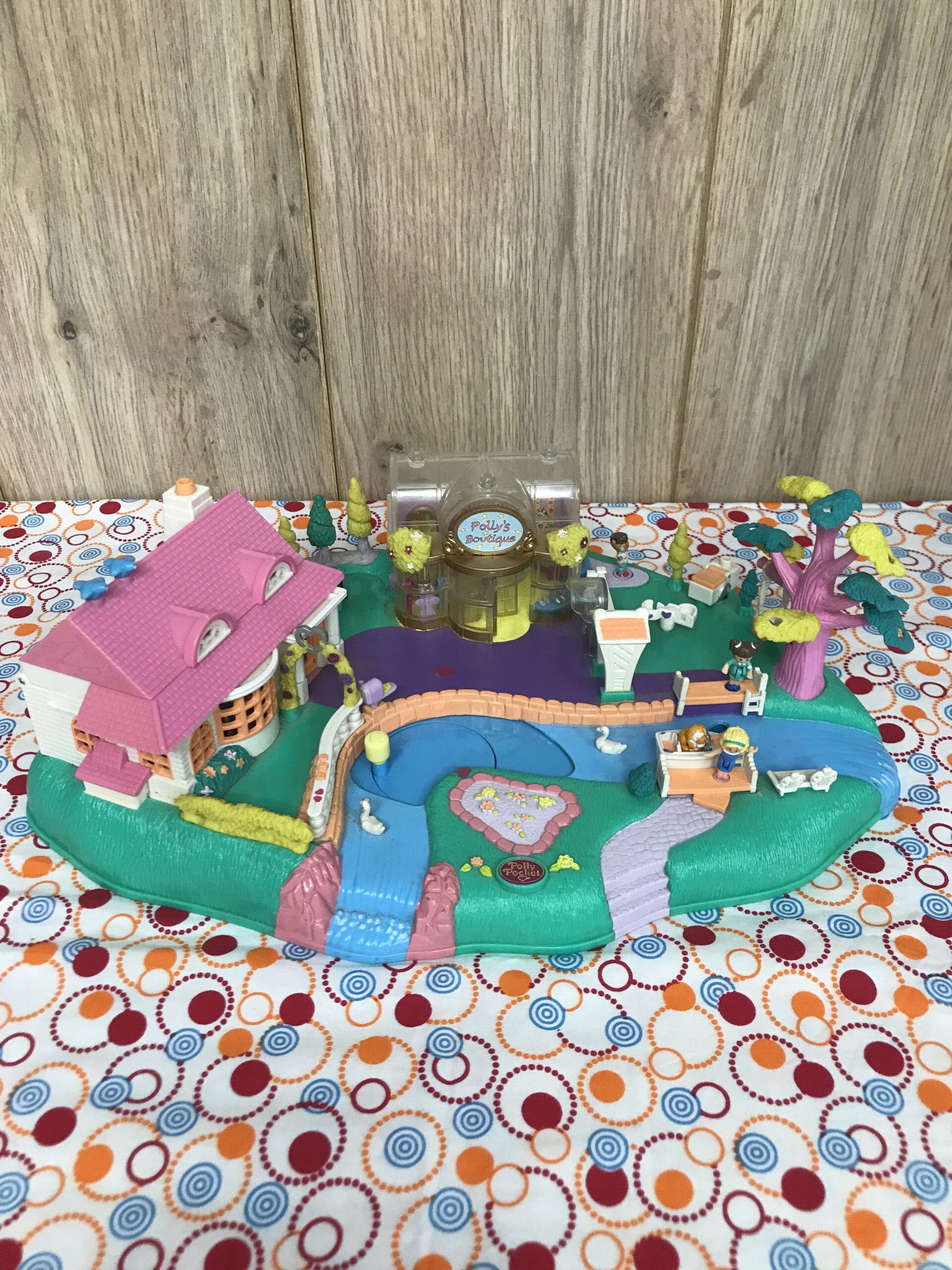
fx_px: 1027
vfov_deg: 63.4
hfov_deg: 49.7
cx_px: 476
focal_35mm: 28
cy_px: 635
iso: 40
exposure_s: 1/33
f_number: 1.8
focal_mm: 3.99
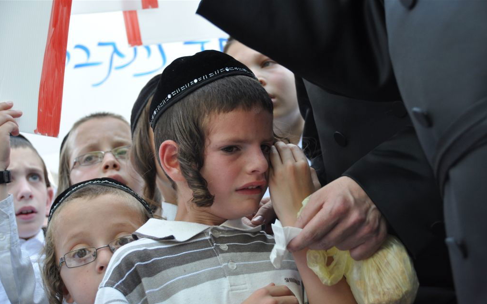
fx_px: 1062
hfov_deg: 25.8
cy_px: 162
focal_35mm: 80
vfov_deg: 16.3
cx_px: 244
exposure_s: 1/125
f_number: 5.6
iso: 320
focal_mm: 52
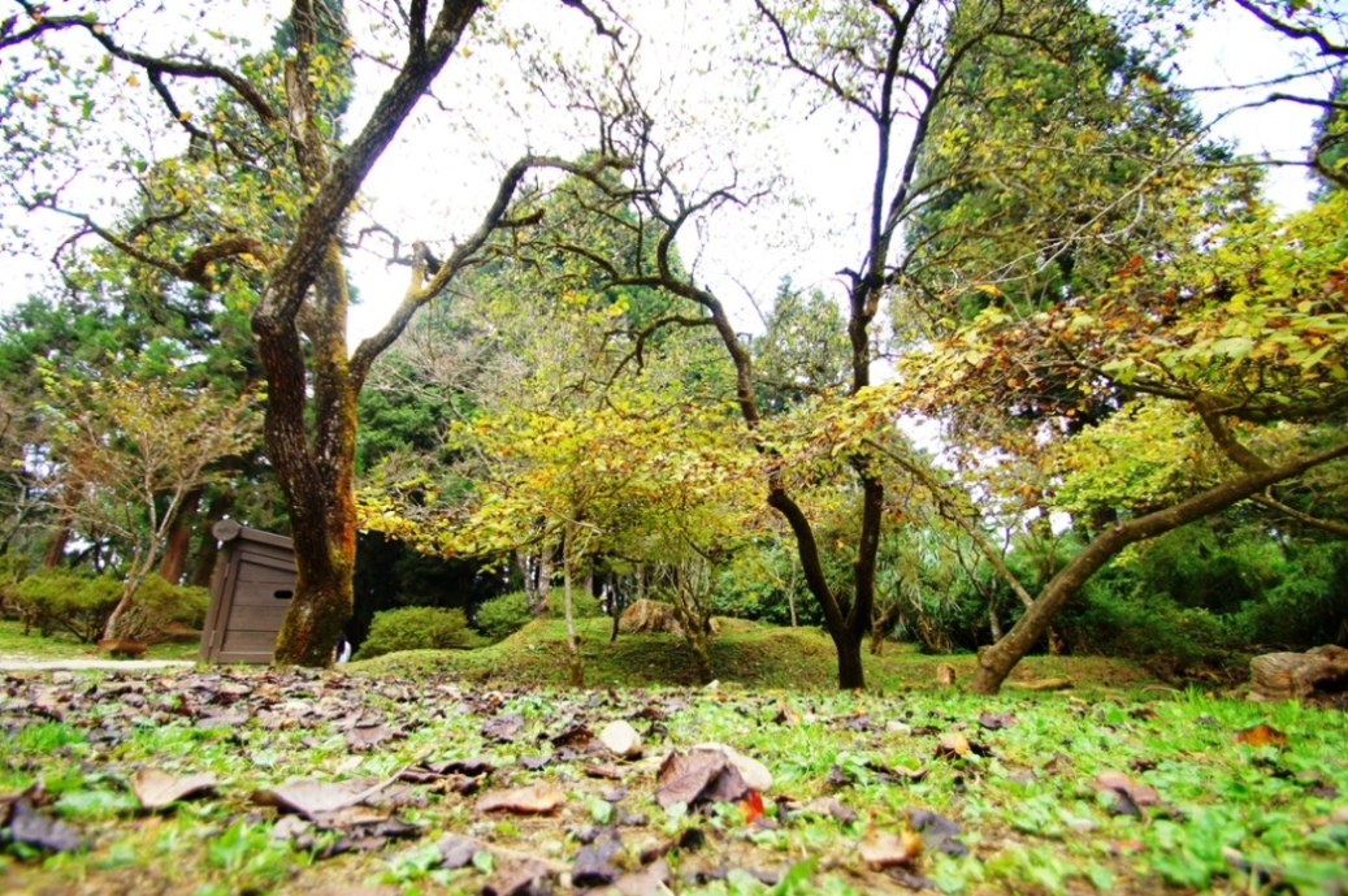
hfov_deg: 100.5
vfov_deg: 77.2
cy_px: 448
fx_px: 561
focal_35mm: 15
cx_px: 674
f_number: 3.5
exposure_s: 1/100
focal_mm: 10
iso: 100
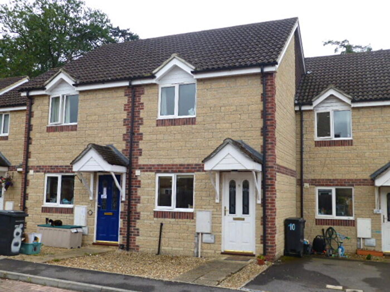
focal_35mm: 35
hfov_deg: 52.6
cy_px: 146
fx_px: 394
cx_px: 195
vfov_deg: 40.7
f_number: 3.7
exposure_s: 1/400
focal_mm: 6.1
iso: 100
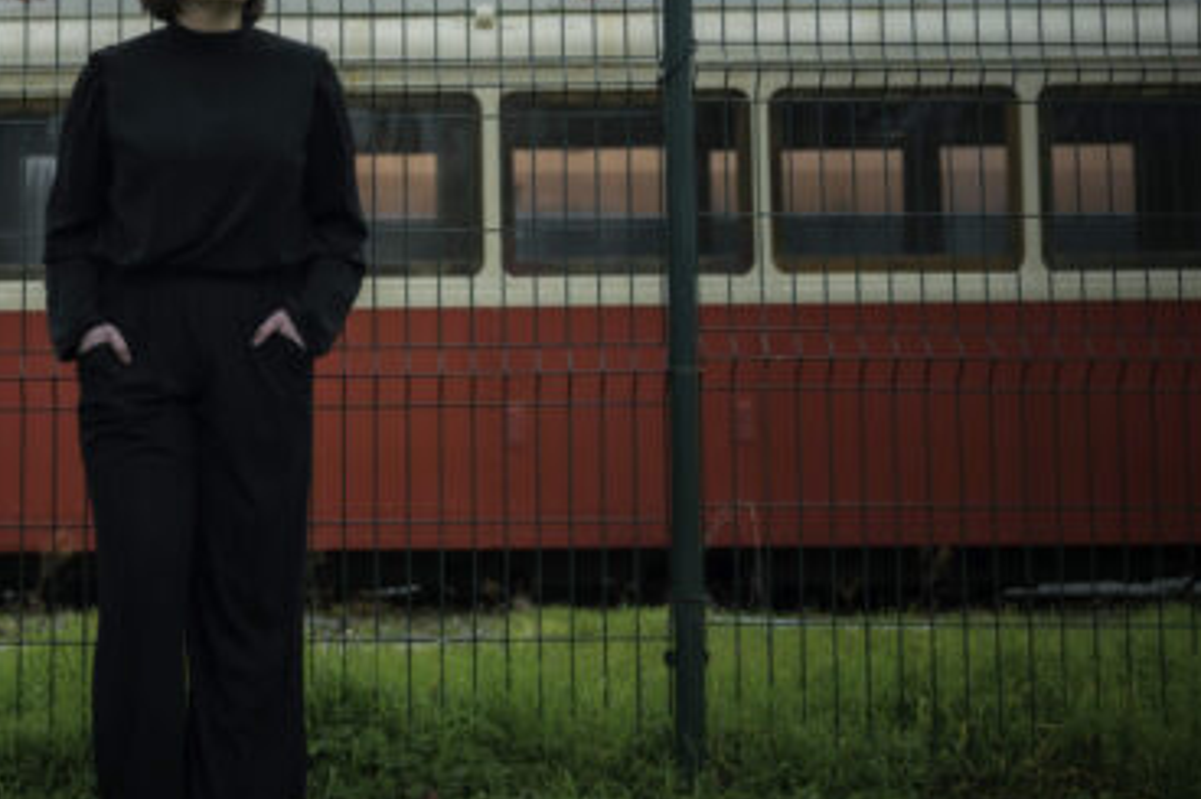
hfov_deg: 25.6
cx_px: 248
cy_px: 191
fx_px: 2601
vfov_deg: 17.4
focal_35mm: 78
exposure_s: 1/800
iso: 640
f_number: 2.8
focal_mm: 41
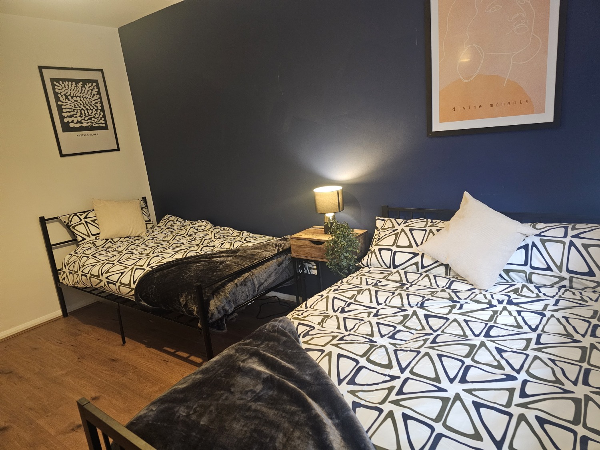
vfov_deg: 58.9
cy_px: 225
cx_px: 300
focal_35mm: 23
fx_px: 399
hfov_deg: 73.9
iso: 640
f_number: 1.7
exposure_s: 1/33
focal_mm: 6.3
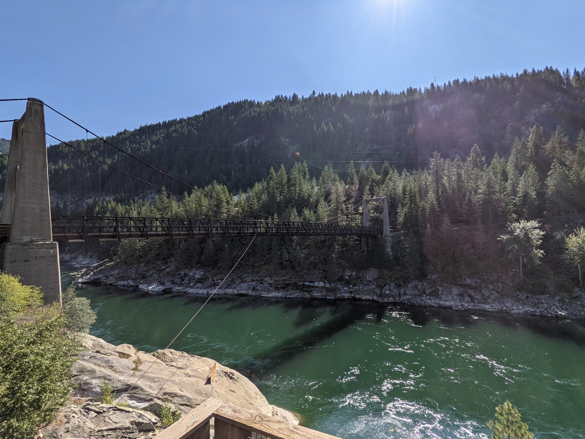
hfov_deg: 94.5
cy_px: 220
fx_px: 270
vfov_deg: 78.1
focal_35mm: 16
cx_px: 292
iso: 36
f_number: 2.2
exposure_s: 1/1667
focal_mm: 2.22
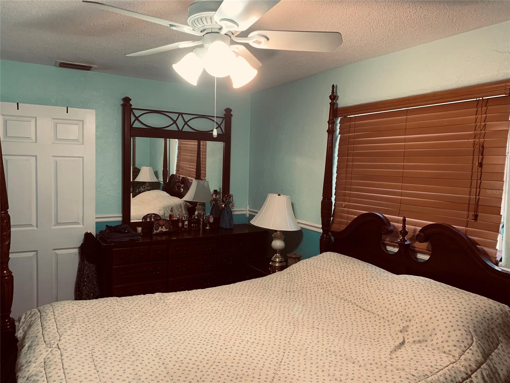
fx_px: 383
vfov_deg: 53.1
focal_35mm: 26
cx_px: 255
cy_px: 192
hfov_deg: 67.3
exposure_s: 1/60
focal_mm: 4.25
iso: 125
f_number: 1.8
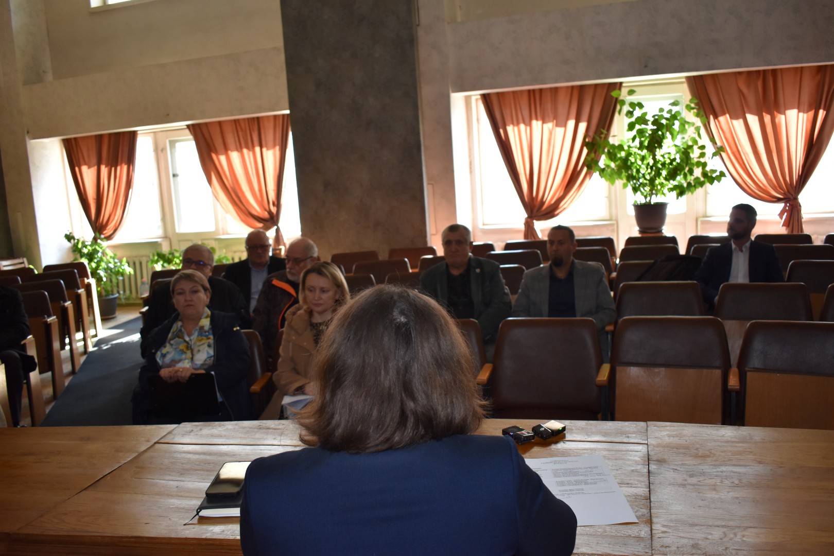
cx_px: 417
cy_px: 278
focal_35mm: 30
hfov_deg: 61.9
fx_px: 695
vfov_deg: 43.6
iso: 800
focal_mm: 20
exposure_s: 1/160
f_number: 3.8
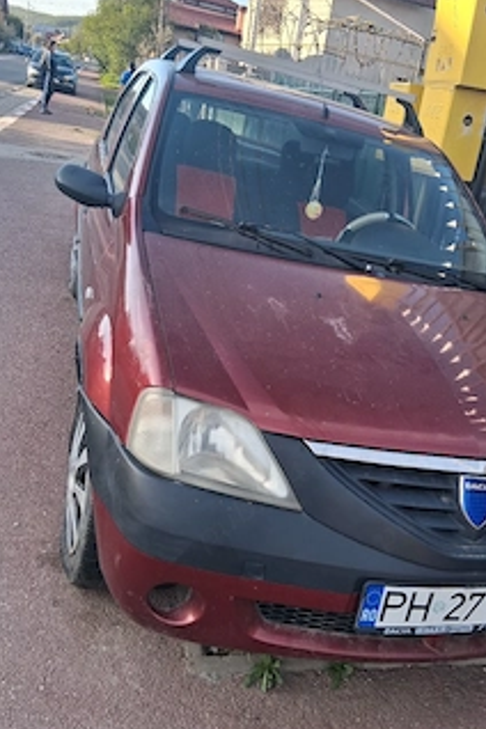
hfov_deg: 38.5
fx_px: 688
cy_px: 342
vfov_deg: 55.8
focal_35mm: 34
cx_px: 316
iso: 25
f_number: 1.8
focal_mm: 3.98
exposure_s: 1/128
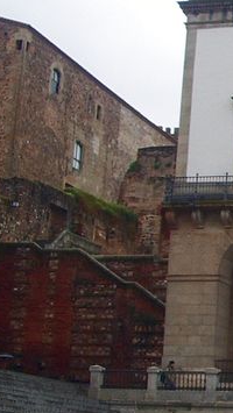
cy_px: 214
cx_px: 489
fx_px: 1207
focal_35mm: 110
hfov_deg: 10.1
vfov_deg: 19.4
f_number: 4.3
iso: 50
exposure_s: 1/320
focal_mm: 5.8
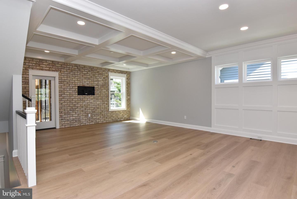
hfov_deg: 90.0
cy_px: 100
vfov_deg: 67.5
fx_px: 149
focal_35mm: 18
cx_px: 148
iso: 500
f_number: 7.1
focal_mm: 12
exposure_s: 1/100
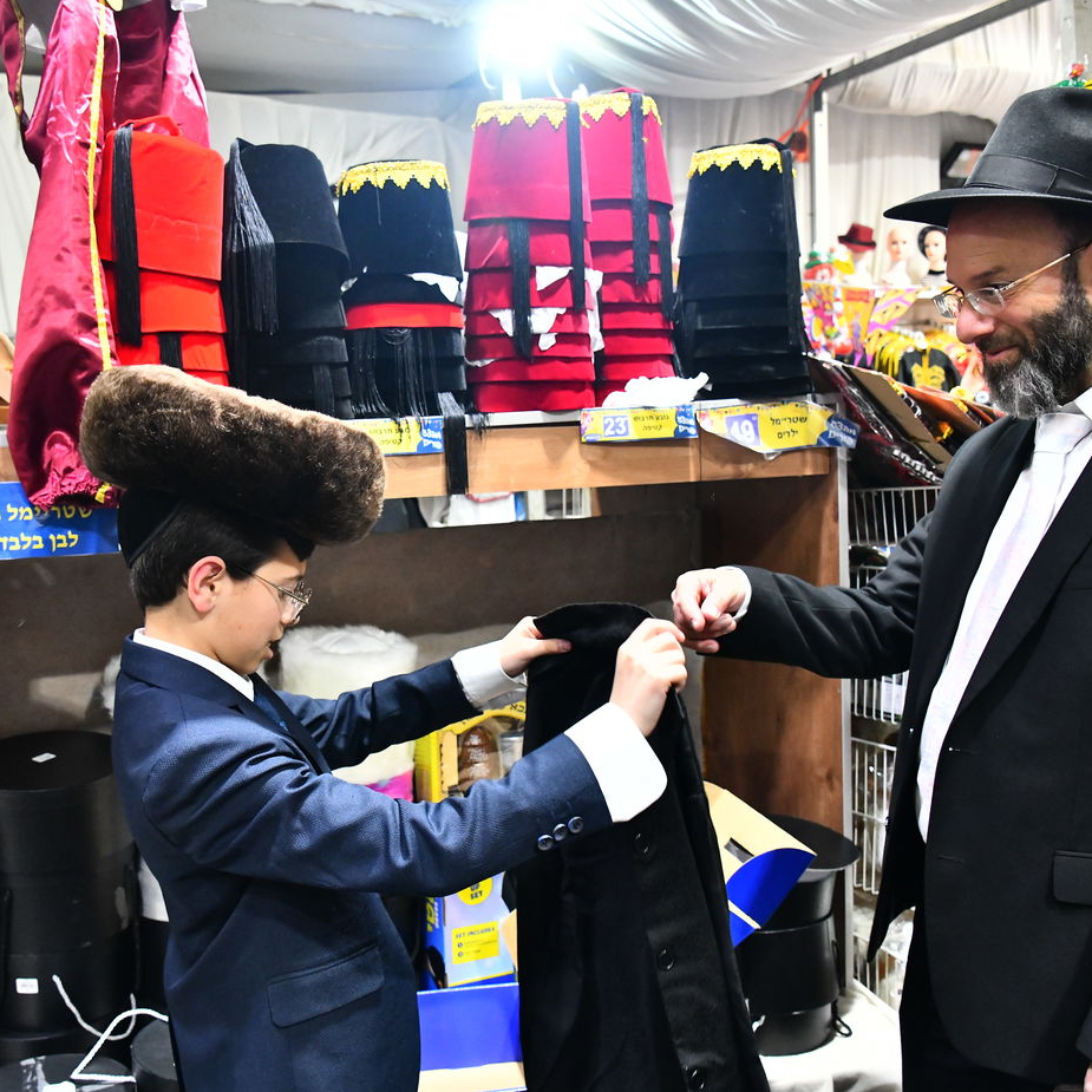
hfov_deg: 45.8
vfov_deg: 46.0
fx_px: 1285
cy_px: 542
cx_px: 447
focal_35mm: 36
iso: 3200
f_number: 5.6
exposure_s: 1/160
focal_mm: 28
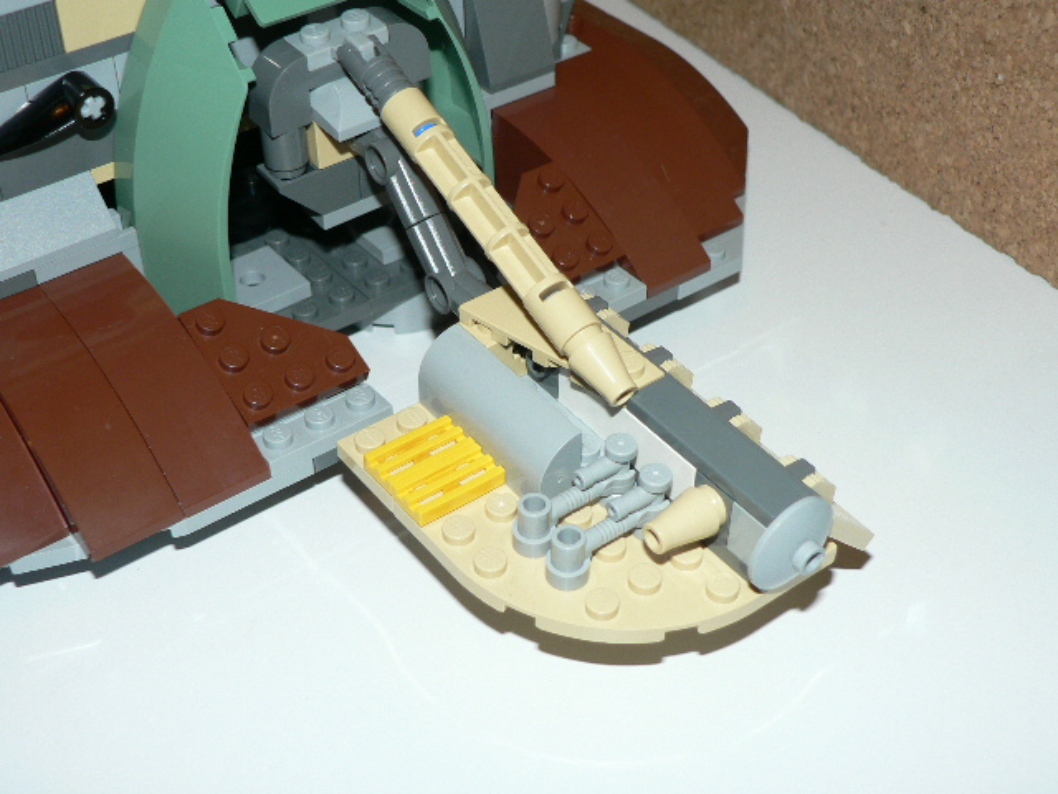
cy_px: 397
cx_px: 529
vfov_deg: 27.5
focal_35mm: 53
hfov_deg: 36.2
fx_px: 1620
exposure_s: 1/60
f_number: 2.8
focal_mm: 8.8
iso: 100
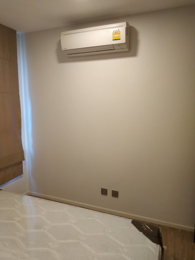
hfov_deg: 56.8
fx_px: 180
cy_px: 130
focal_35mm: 24
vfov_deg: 71.6
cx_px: 98
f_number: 1.9
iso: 400
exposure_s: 1/25
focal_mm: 3.94
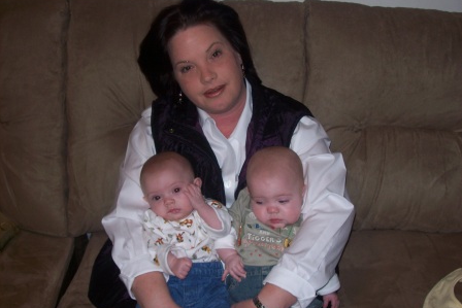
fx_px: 603
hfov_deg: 41.9
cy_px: 148
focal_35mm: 47
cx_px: 231
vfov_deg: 28.7
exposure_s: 1/73.6
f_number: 3
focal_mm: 7.6
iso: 80
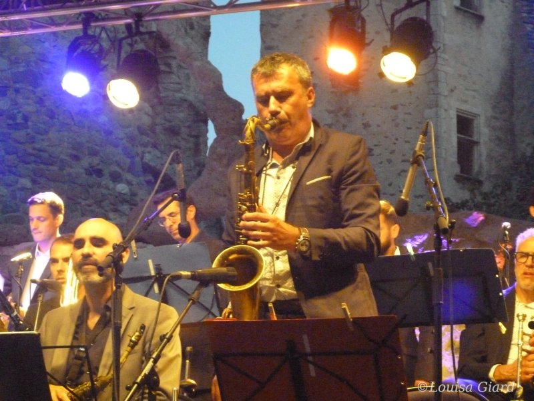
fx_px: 1512
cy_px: 200
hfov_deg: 20.0
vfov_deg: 15.1
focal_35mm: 98
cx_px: 267
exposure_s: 1/15
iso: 1600
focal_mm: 17.5
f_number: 6.2
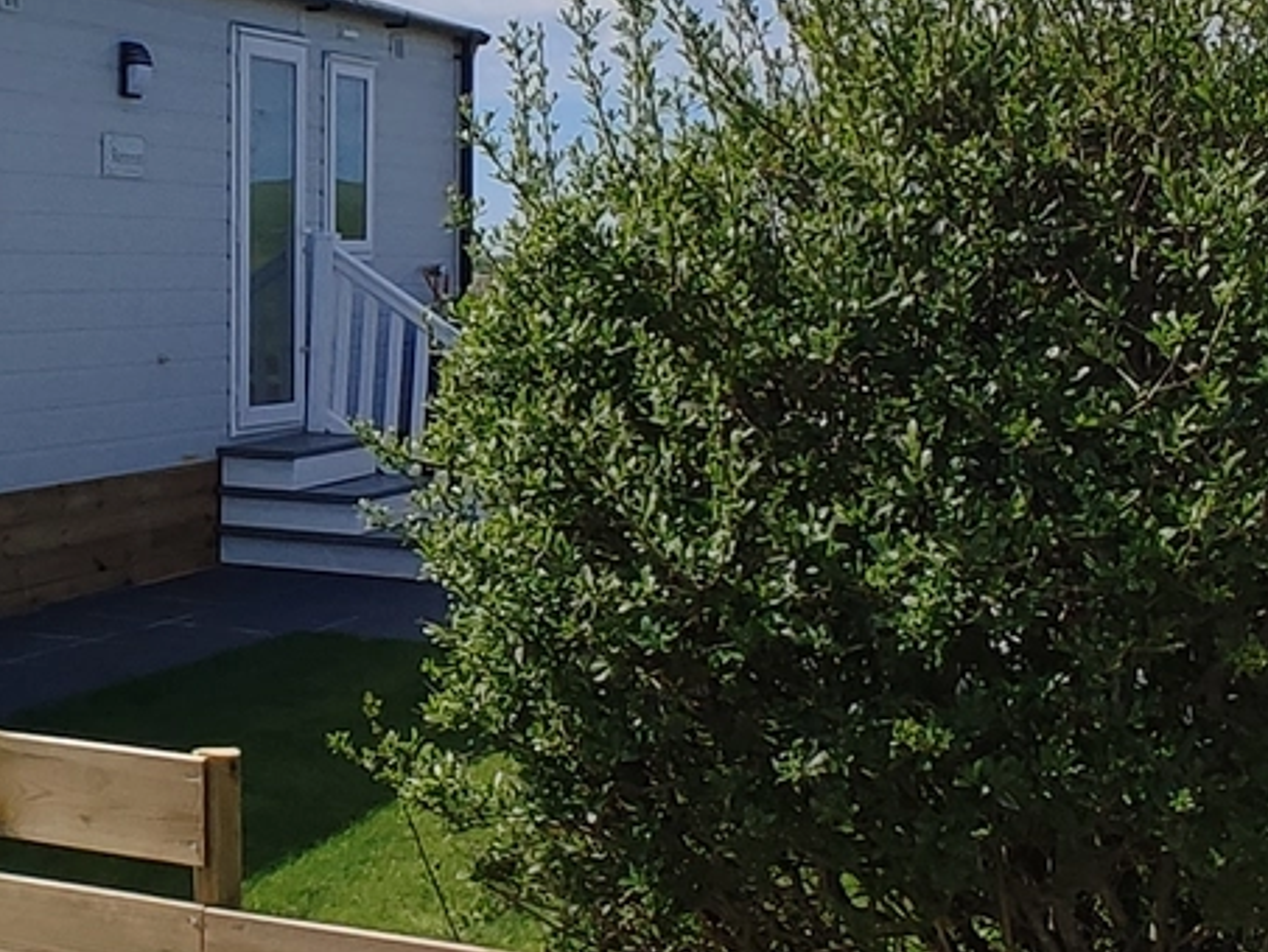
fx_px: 1942
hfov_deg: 34.3
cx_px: 143
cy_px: 346
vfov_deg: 27.4
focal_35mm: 53
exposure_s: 1/2890
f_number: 2.2
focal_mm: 1.65
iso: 50
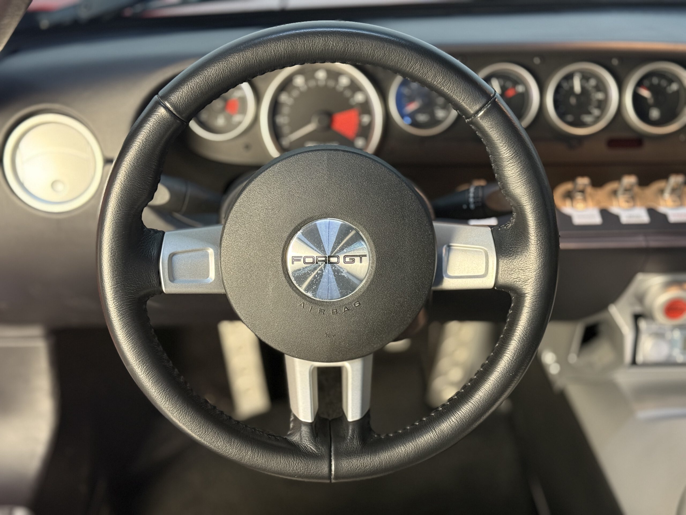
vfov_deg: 30.3
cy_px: 258
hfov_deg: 39.7
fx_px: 951
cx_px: 343
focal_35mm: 48
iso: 400
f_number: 1.78
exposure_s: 1/25
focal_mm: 6.76
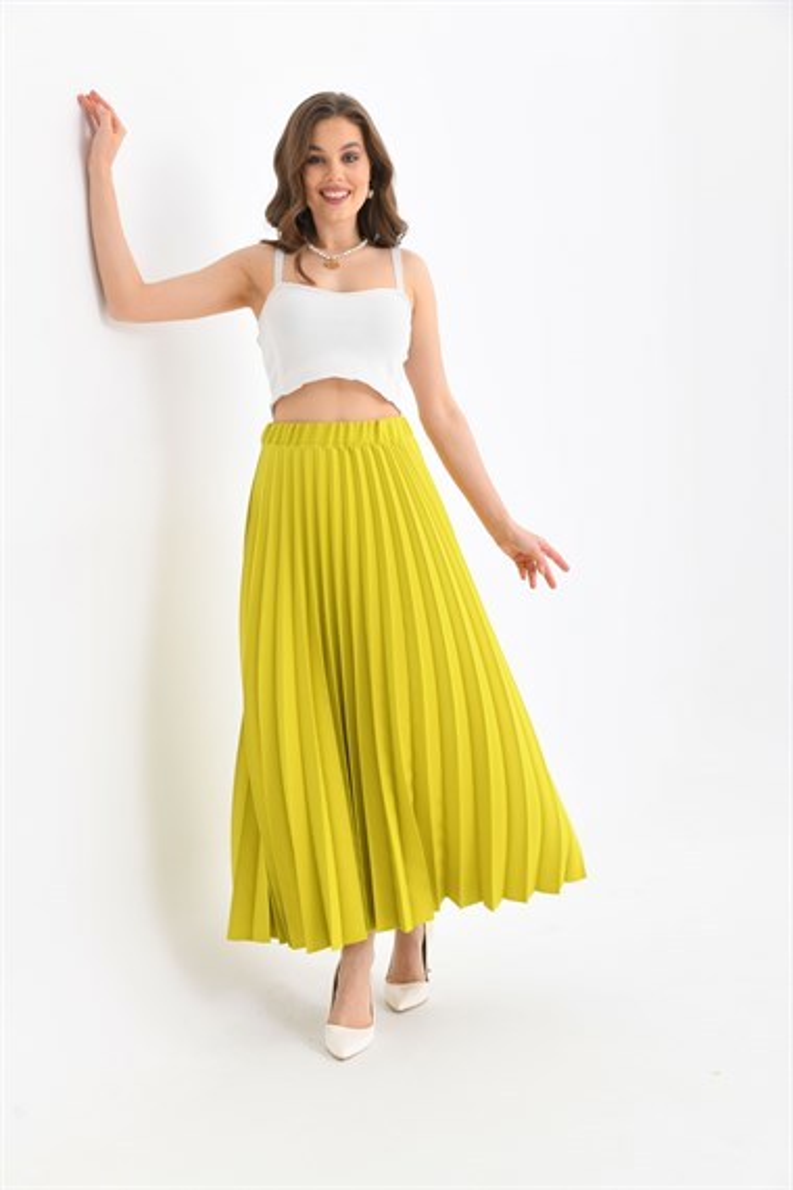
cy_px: 595
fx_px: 1520
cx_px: 396
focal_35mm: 46
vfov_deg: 42.7
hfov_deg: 29.2
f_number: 6.3
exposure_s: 1/125
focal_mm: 46
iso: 160
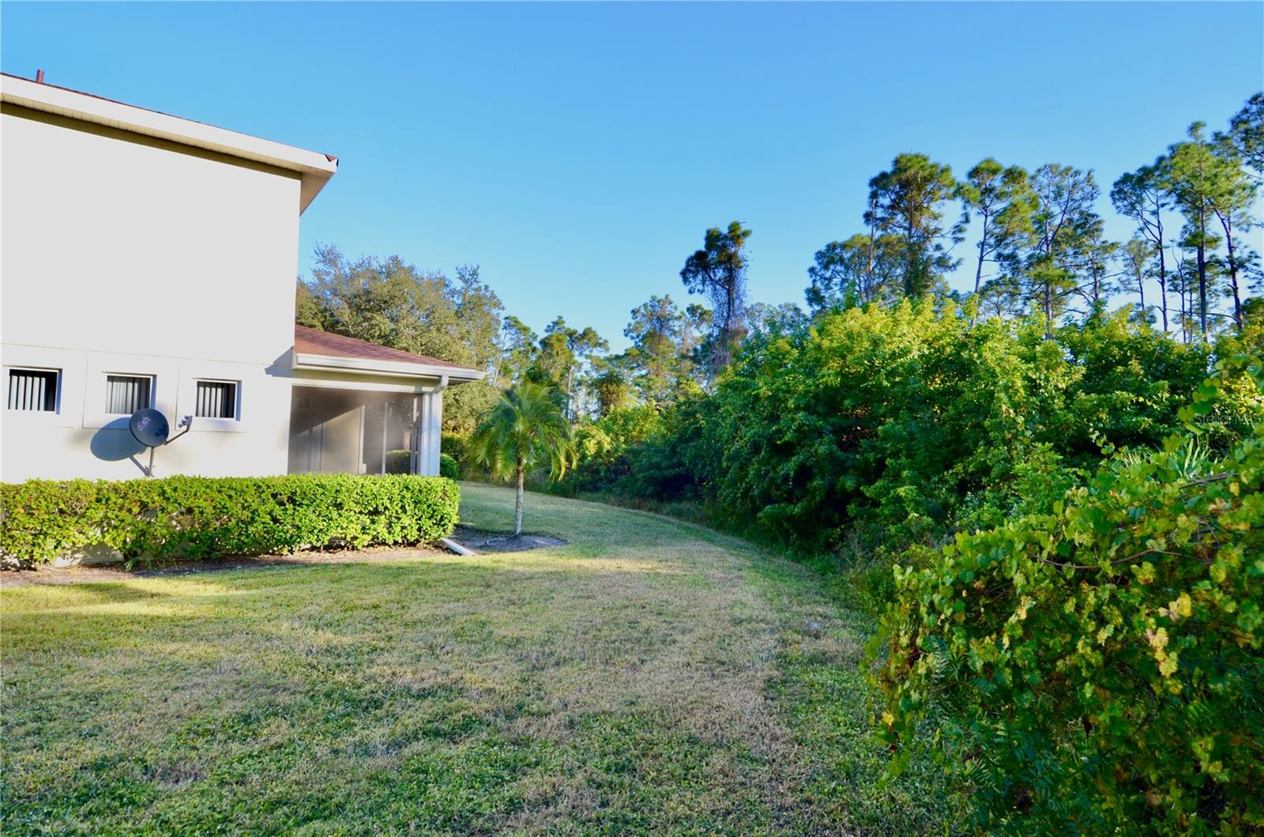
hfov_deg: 90.1
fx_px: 631
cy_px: 418
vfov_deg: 67.1
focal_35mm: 18
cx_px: 632
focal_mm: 12
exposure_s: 1/200
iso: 200
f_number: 7.1
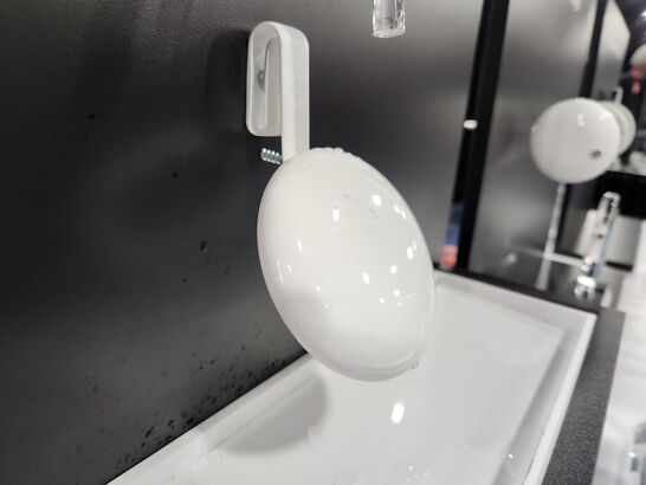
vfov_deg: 58.9
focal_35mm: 23
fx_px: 429
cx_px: 323
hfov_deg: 73.9
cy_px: 242
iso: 320
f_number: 1.8
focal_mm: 5.4
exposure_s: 1/100
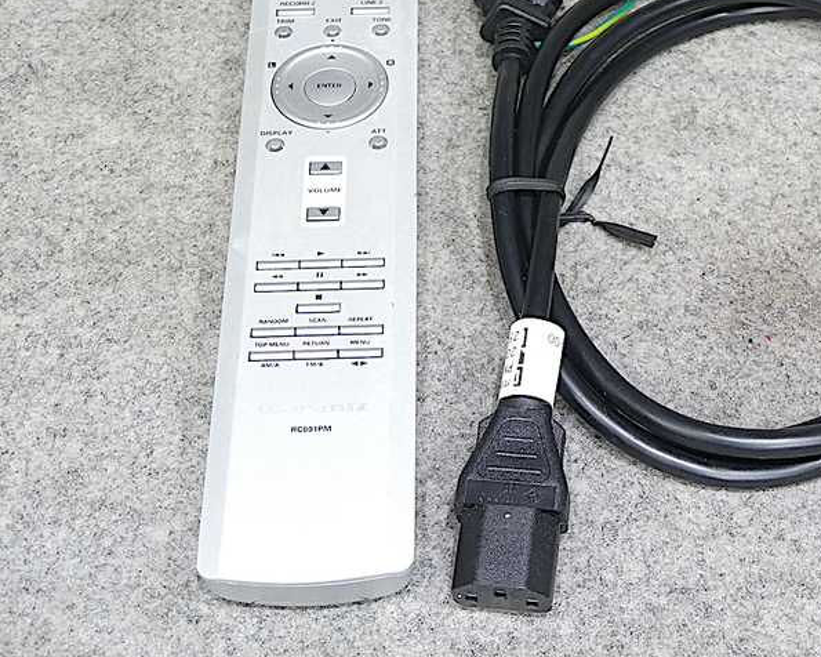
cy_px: 237
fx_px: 1531
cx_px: 508
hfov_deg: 29.9
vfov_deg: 24.1
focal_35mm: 63
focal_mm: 7.2
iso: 200
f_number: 3.8
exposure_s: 1/10
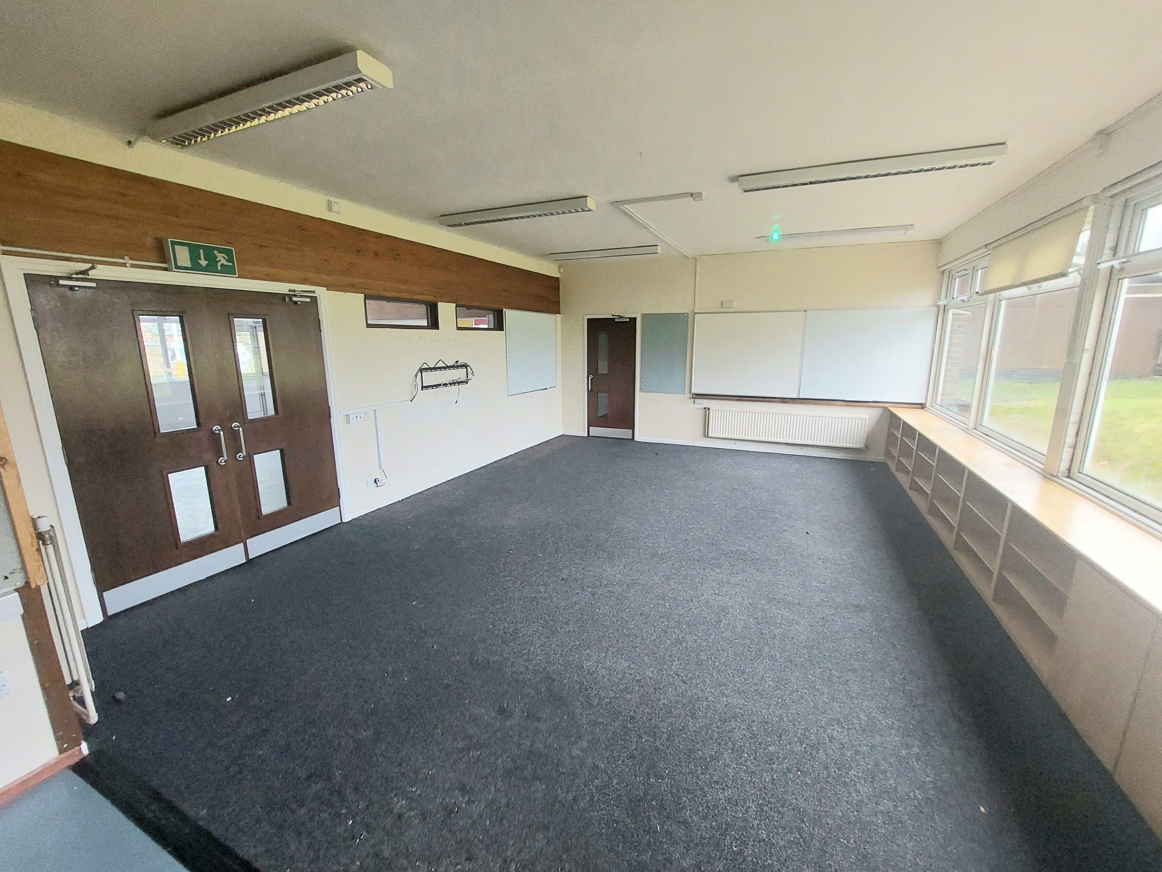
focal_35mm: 13
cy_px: 436
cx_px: 581
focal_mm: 1.74
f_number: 2.2
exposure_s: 1/33
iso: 320
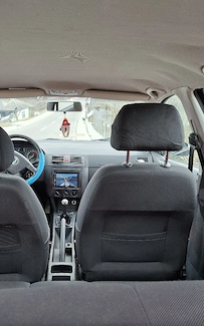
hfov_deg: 41.5
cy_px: 153
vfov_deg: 62.9
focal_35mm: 30
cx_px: 75
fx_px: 267
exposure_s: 1/100
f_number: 1.8
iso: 80
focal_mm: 5.54
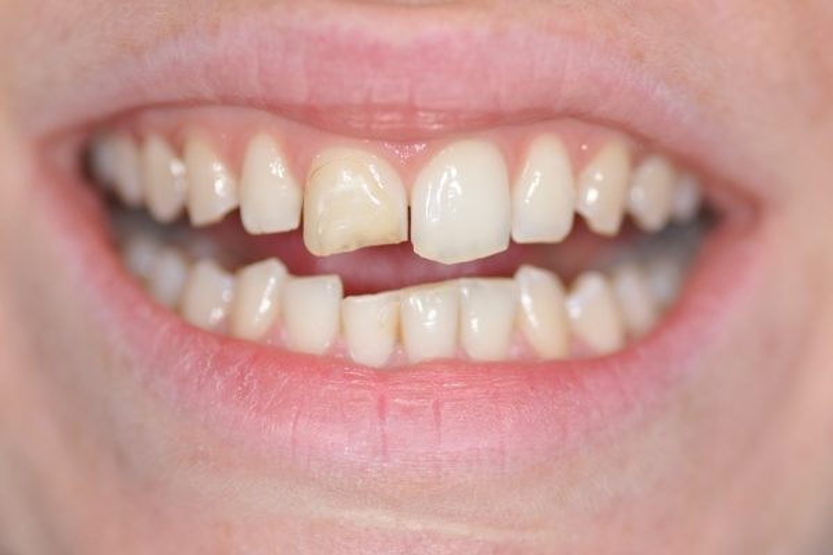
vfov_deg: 10.2
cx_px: 416
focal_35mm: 135
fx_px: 3124
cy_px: 278
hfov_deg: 15.2
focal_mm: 90
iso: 200
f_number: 4
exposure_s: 1/60
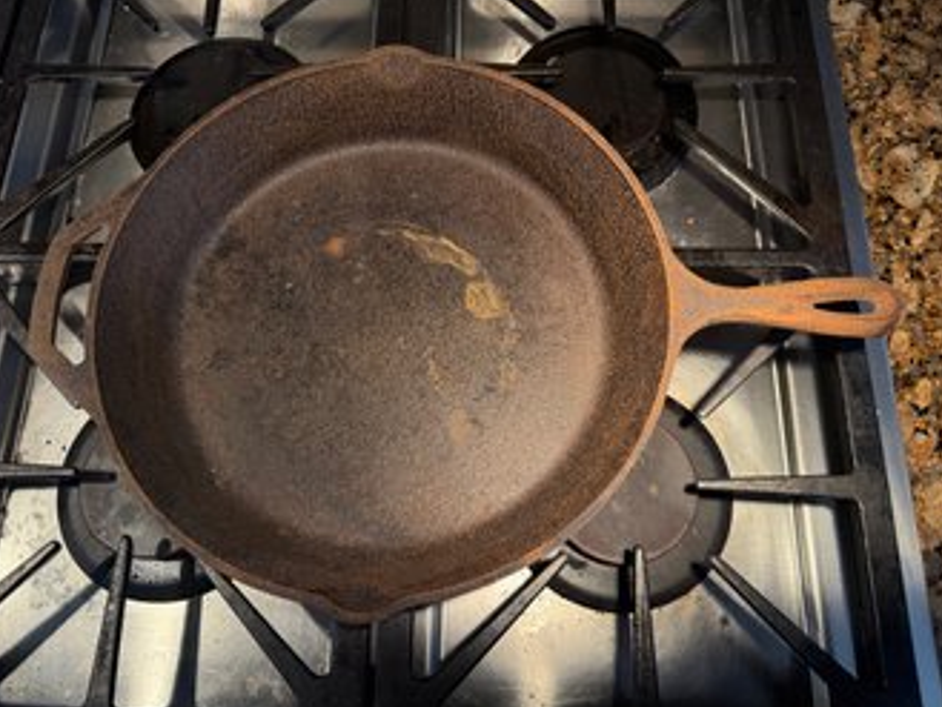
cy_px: 356
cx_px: 462
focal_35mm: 25
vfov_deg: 54.9
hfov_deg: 69.4
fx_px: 681
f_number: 1.78
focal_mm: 6.76
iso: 250
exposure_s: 1/120
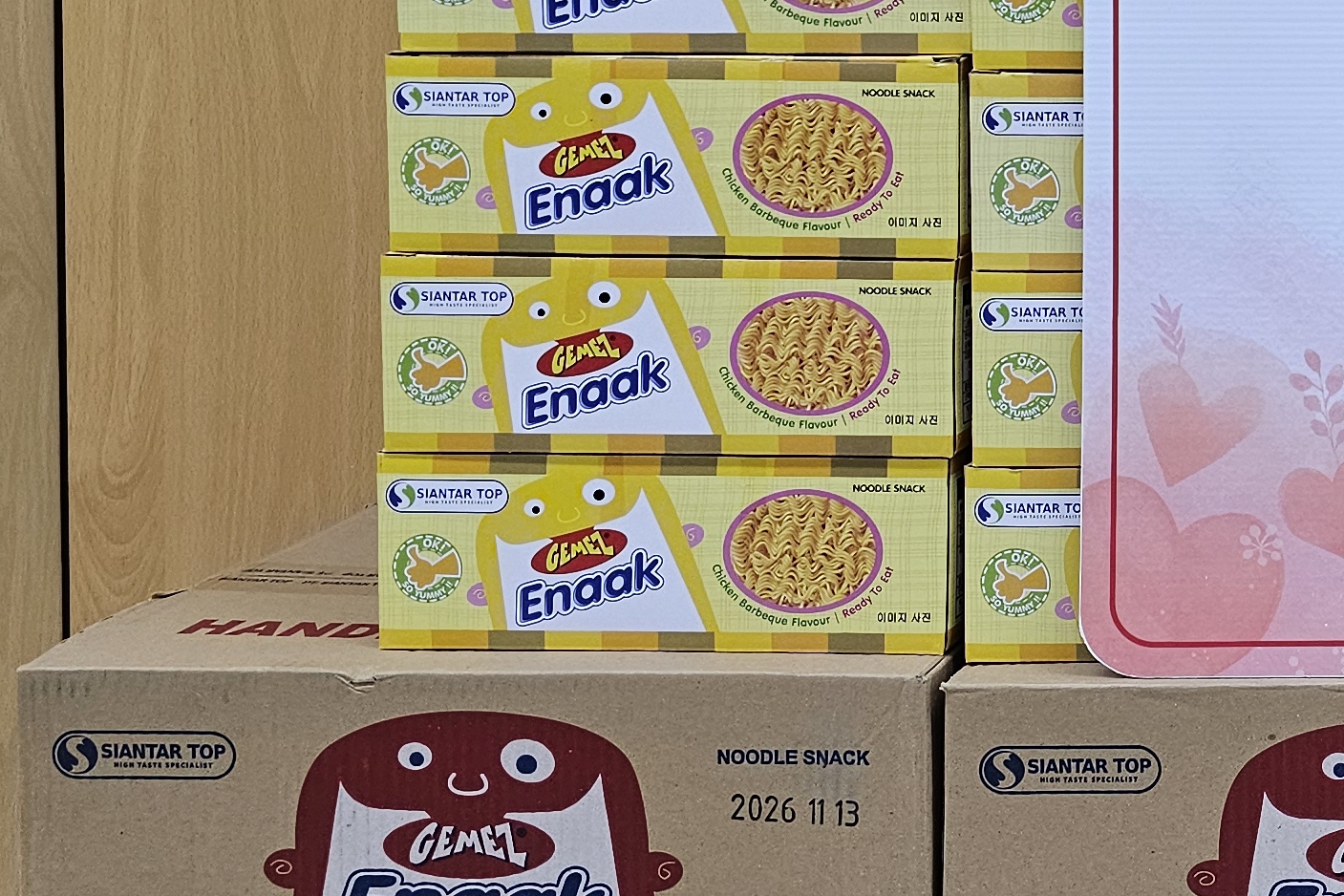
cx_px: 1829
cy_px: -43
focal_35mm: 68
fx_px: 2538
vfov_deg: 19.3
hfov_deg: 25.0
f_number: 1.7
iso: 160
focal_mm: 6.3
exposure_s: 1/120
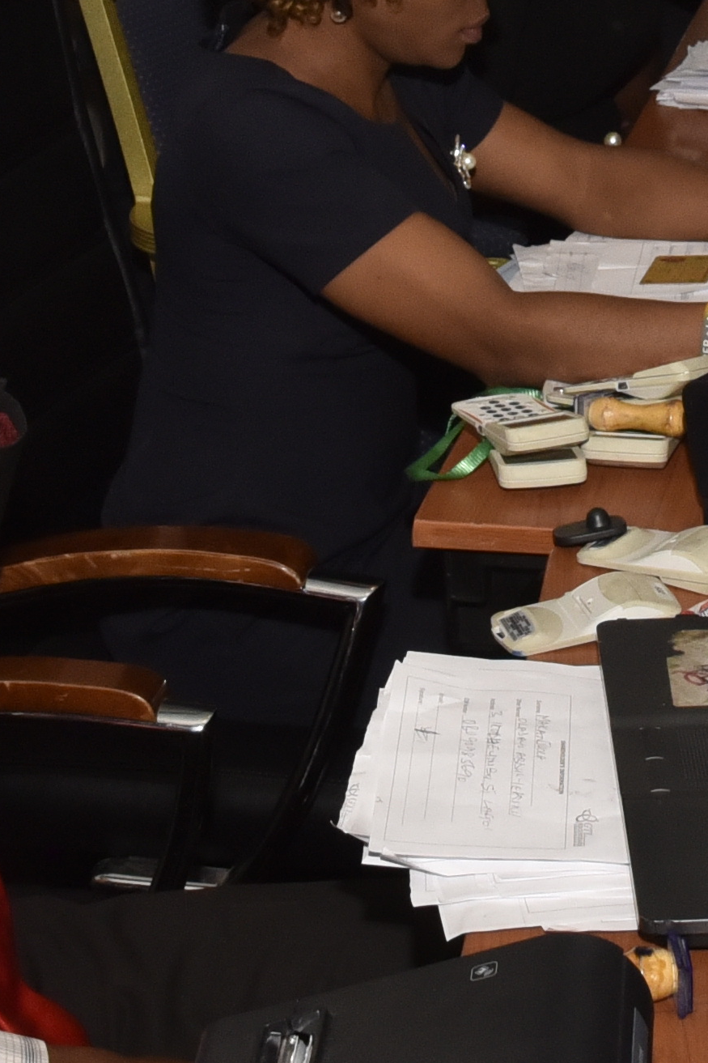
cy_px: 32
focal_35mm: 110
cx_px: 468
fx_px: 3246
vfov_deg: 18.2
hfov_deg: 12.4
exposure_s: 1/160
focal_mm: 24
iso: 1600
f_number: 11
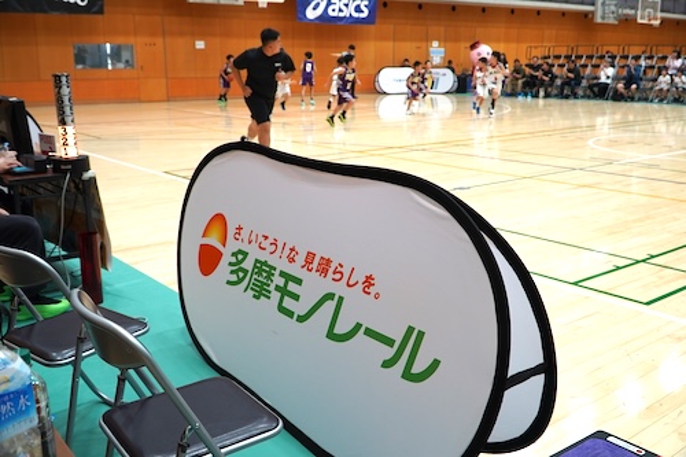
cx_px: 343
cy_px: 228
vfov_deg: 39.9
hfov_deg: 57.2
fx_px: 629
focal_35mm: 33
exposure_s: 1/160
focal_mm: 22
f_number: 4
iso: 800
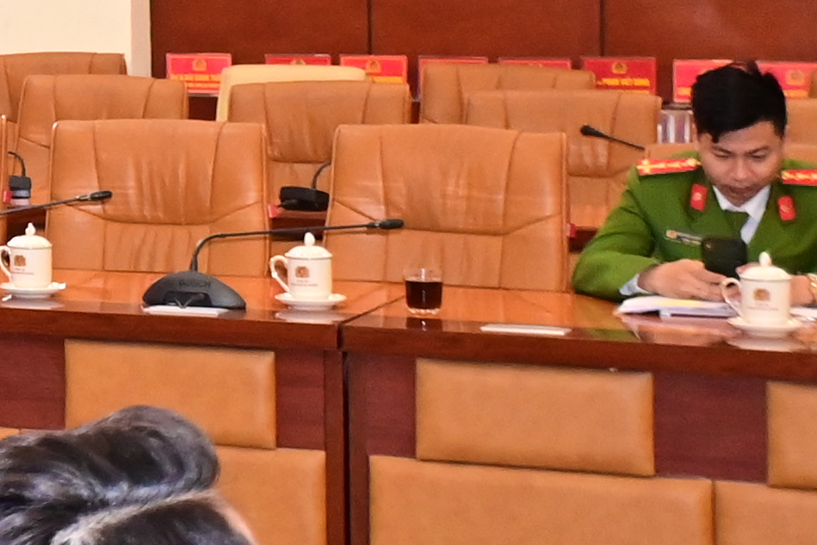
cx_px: -757
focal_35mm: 141
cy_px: 15
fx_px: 3200
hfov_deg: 12.9
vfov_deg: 9.7
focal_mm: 23
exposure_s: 1/200
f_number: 4
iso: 2500
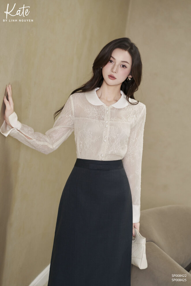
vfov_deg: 28.8
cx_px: 96
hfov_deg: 19.5
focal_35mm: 70
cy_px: 143
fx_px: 557
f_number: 2.8
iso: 800
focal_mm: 70
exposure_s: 1/125
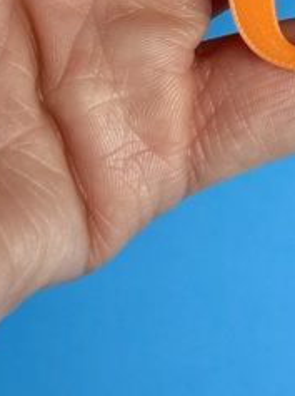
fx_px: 1618
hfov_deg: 10.2
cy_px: -155
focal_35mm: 142
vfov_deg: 13.3
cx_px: 392
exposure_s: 1/261
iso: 64
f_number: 1.78
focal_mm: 6.76
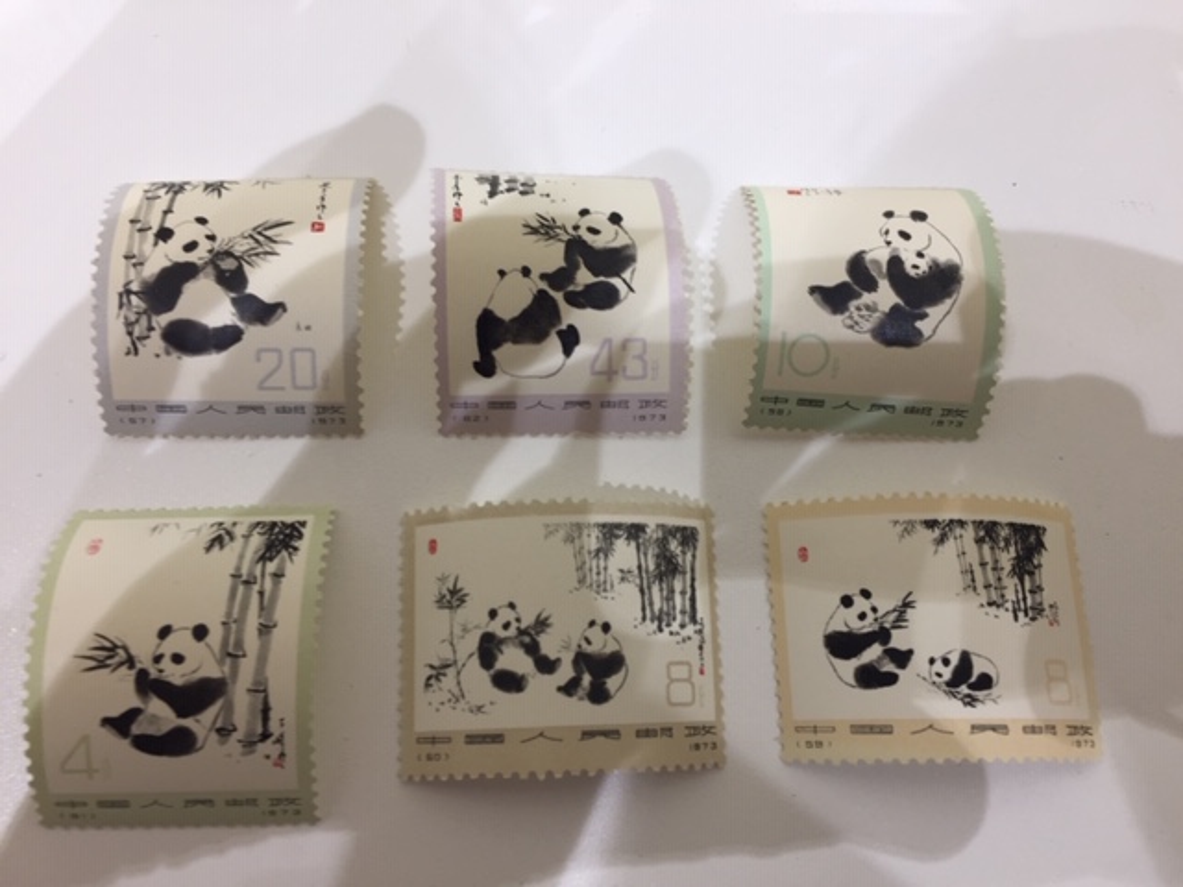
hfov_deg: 61.7
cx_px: 592
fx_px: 991
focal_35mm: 29
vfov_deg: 48.2
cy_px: 444
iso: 32
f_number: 2.2
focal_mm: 4.15
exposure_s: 1/60
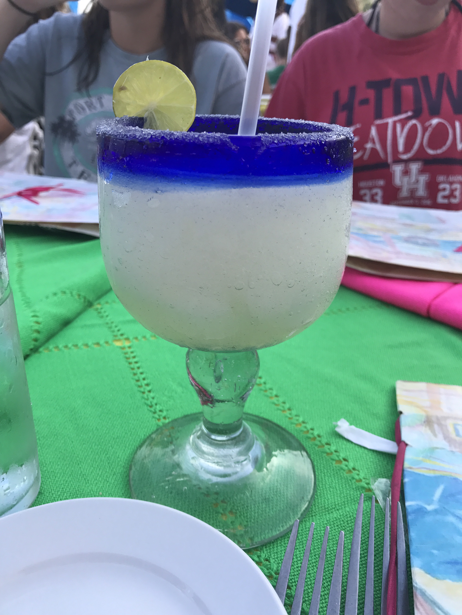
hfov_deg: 49.7
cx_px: 231
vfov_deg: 63.4
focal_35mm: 28
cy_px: 308
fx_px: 498
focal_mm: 3.99
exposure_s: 1/547
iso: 20
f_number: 1.8
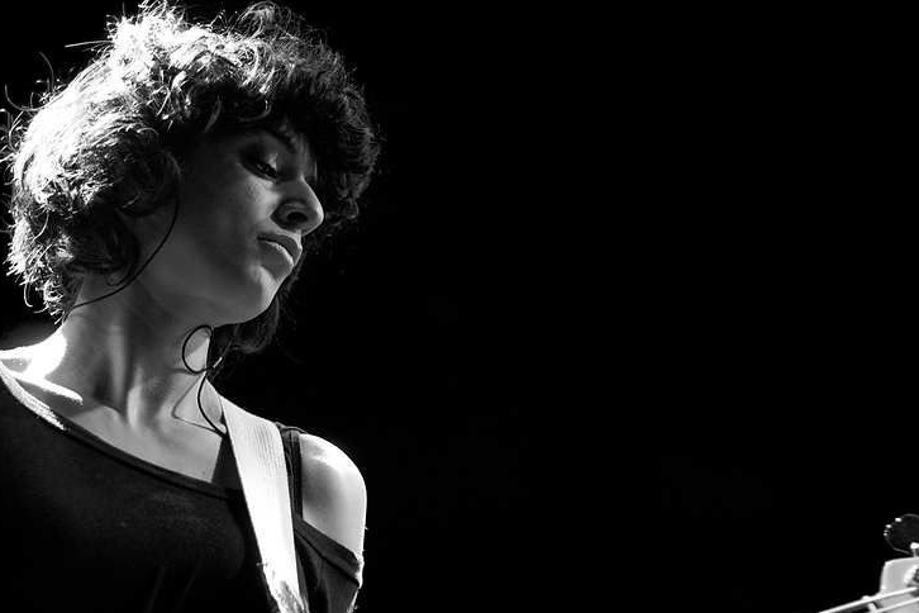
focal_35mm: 93
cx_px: 420
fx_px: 2374
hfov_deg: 21.9
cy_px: 361
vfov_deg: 14.7
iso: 800
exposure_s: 1/60
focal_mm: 50
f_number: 2
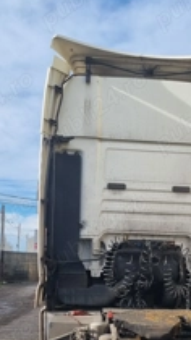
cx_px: 151
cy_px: 262
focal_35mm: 54
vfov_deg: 37.4
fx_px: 487
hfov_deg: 21.9
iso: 50
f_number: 1.8
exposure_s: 1/1984
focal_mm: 5.4
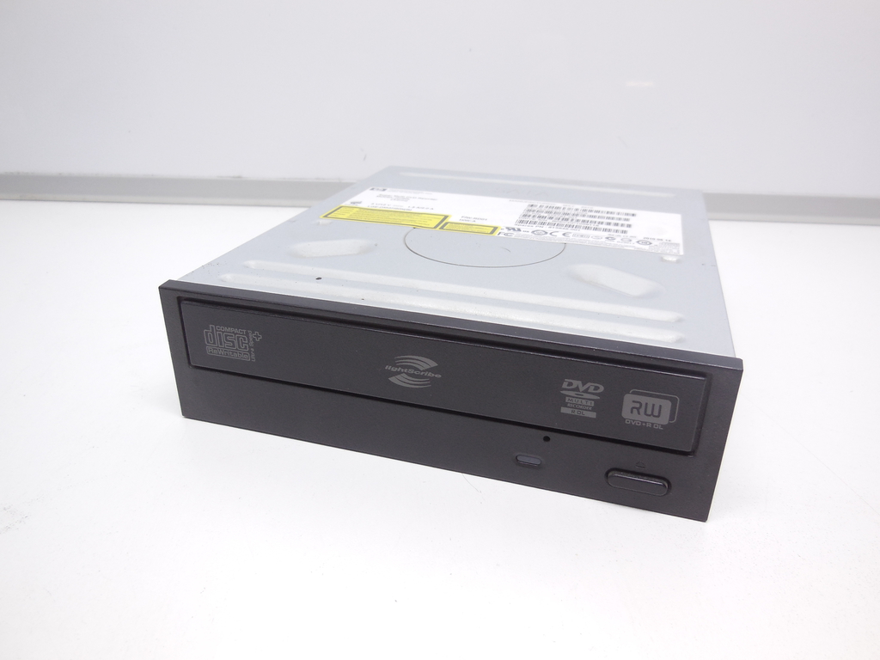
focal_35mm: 25
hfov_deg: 69.4
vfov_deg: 54.9
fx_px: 636
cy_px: 330
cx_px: 440
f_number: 3.1
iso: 125
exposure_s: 1/100
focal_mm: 4.5
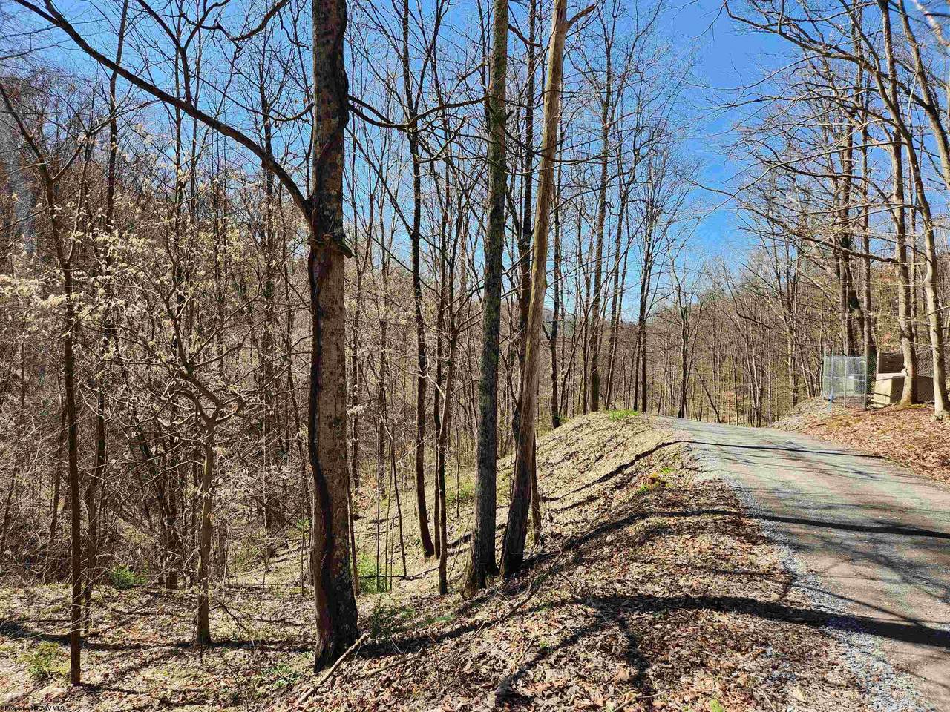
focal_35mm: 23
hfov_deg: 73.9
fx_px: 631
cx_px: 475
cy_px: 356
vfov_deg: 58.9
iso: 20
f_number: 1.8
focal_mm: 5.4
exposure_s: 1/604
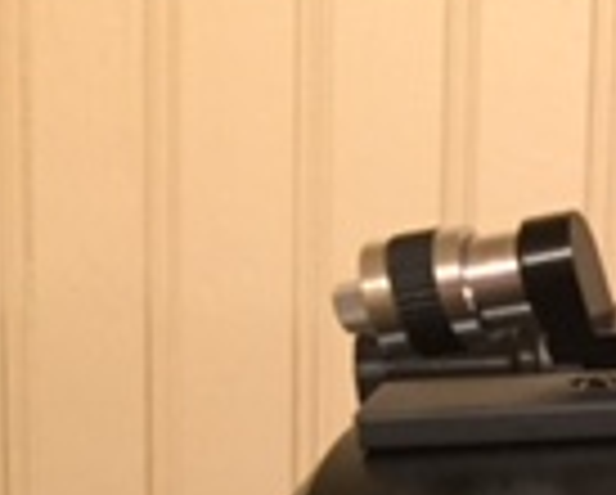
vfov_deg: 10.8
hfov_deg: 12.8
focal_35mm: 132
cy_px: 940
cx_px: 1201
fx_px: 2410
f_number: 2.2
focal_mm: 4.15
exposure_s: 1/17
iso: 250
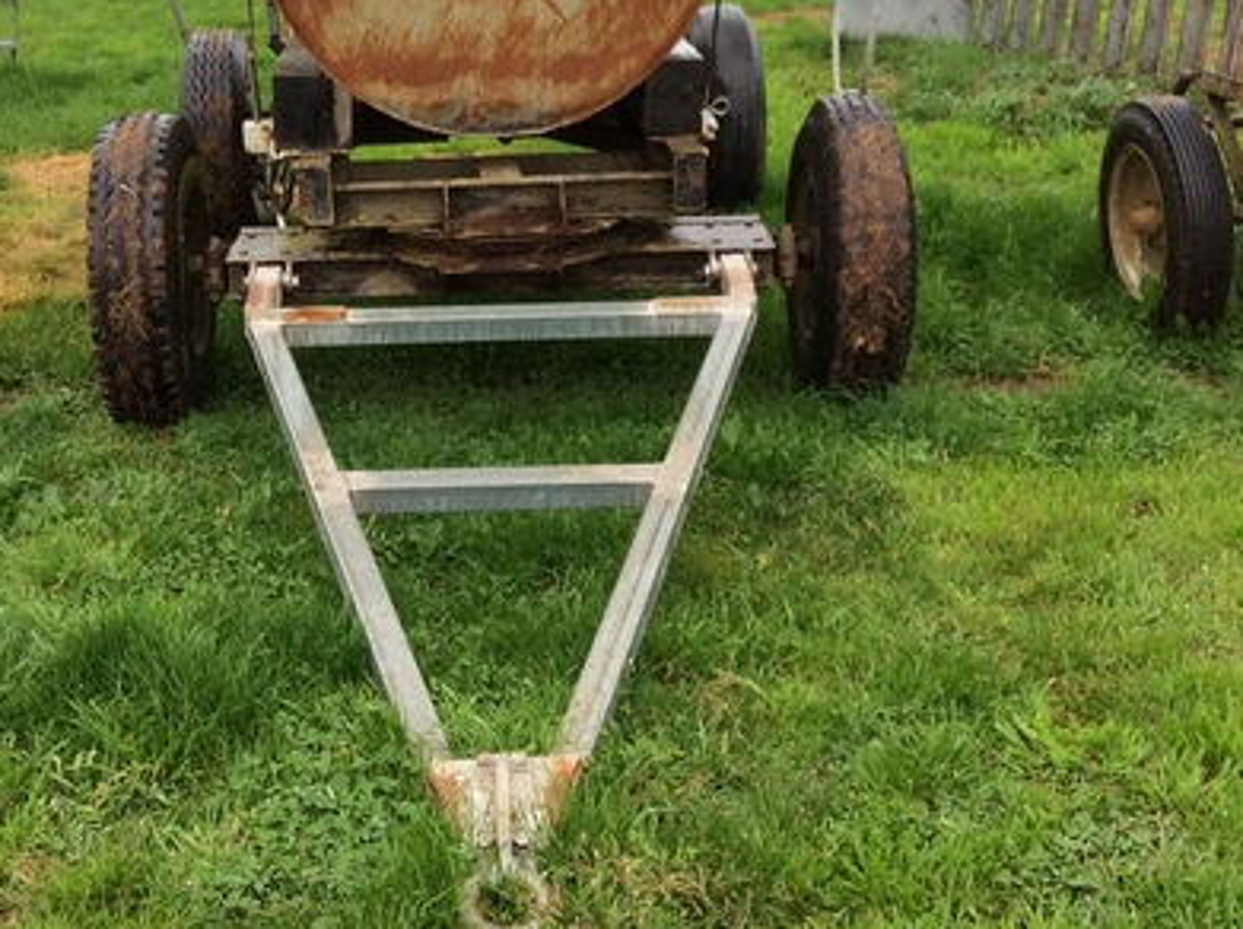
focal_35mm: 54
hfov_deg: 35.5
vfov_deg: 26.6
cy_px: 243
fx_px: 1936
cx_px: 521
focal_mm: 3.3
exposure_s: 1/33
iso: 40
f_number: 2.4
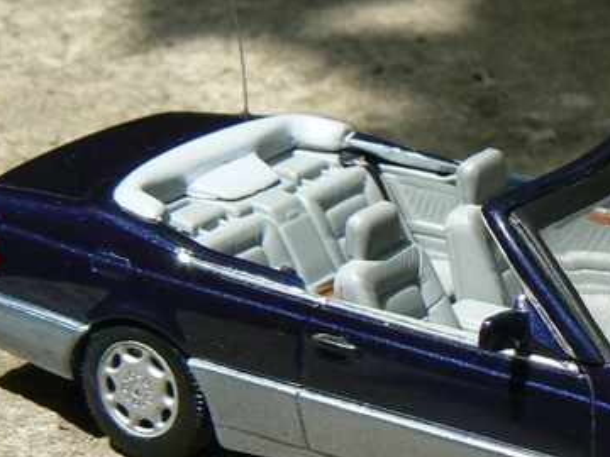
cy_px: 315
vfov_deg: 9.9
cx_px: 522
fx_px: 2626
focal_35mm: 149
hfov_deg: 13.2
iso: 80
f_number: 5.6
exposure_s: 1/160
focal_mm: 11.2
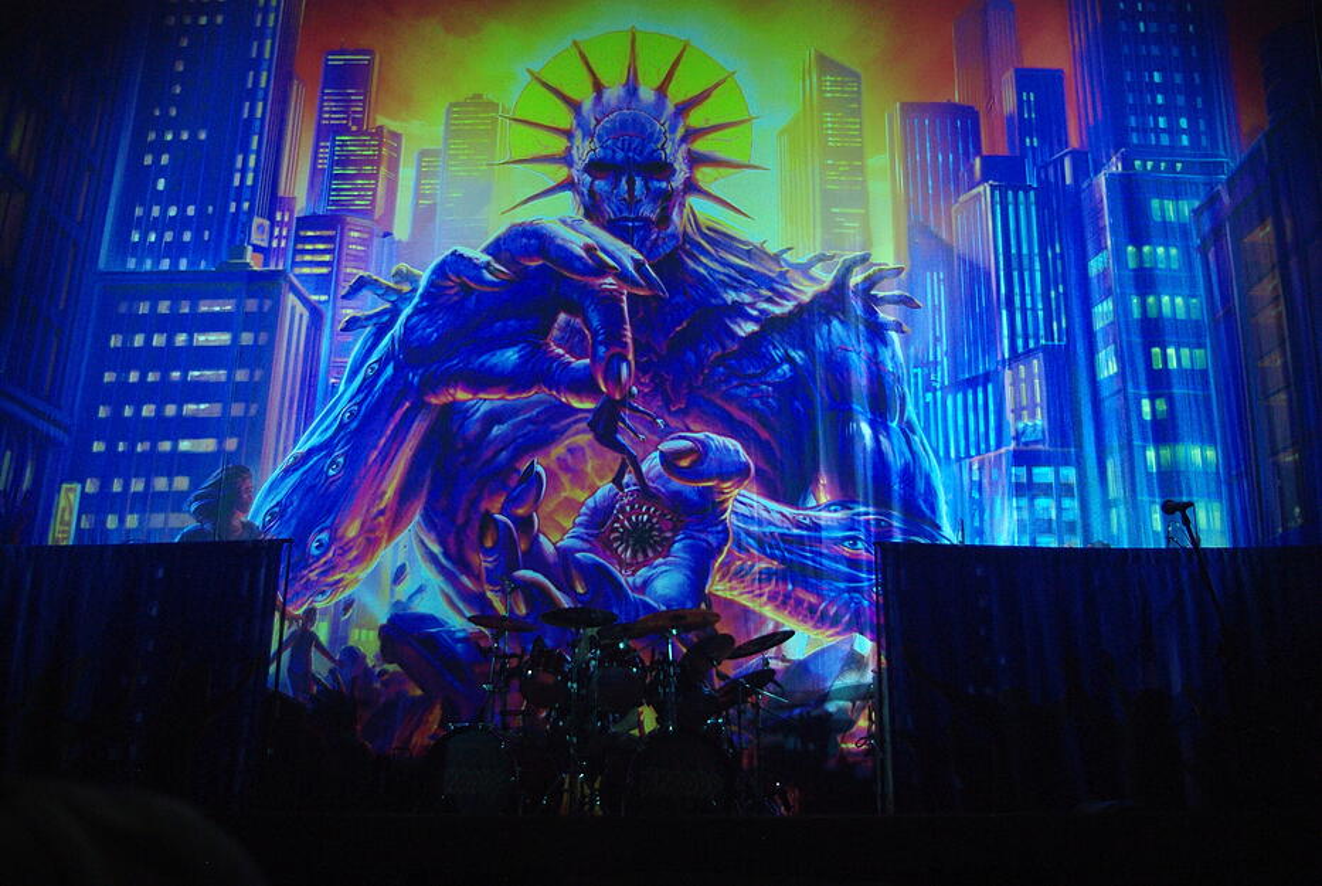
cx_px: 661
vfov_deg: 42.5
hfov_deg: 60.2
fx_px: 1140
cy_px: 443
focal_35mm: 31
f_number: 4
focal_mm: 21
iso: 800
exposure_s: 1/20
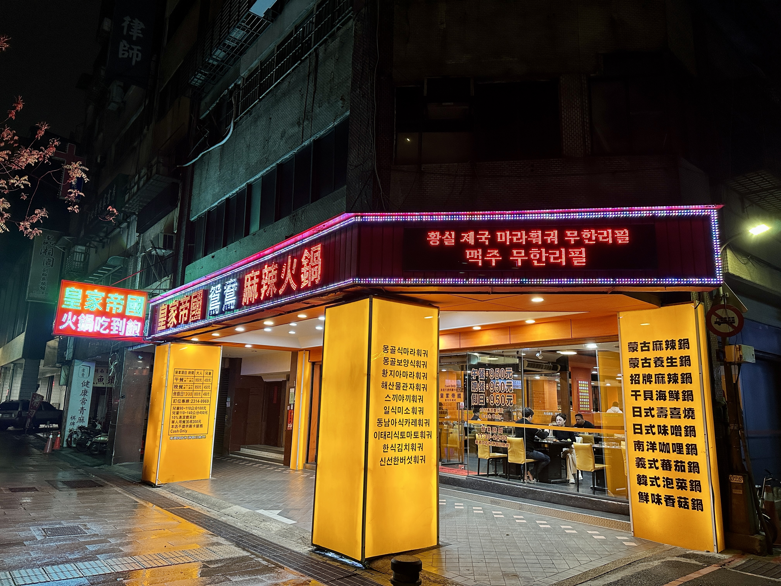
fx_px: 541
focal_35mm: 24
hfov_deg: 71.6
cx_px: 390
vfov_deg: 56.8
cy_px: 293
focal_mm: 6.86
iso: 250
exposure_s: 1/50
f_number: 1.78
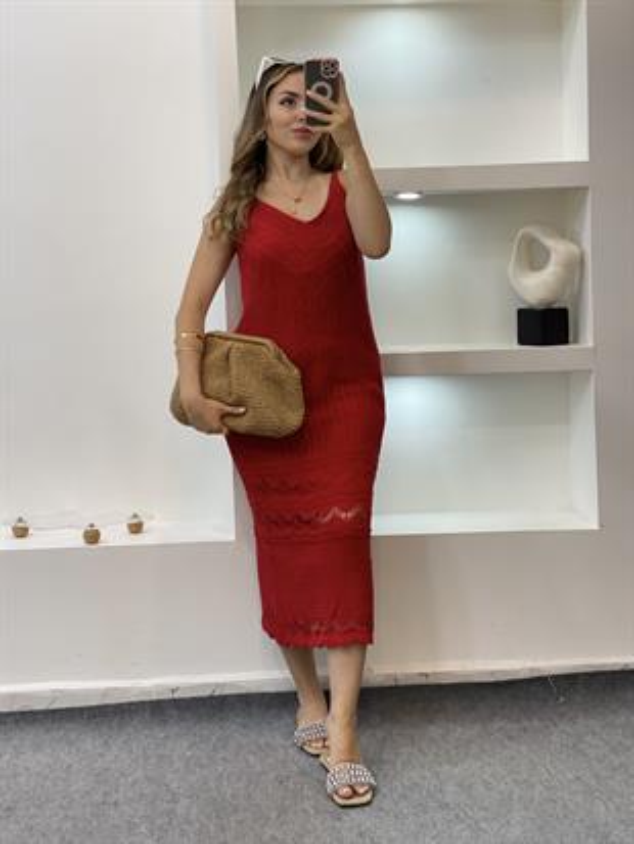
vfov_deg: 36.8
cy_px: 422
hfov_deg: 28.0
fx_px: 1269
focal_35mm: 52
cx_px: 317
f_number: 2
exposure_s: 1/100
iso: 80
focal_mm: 6
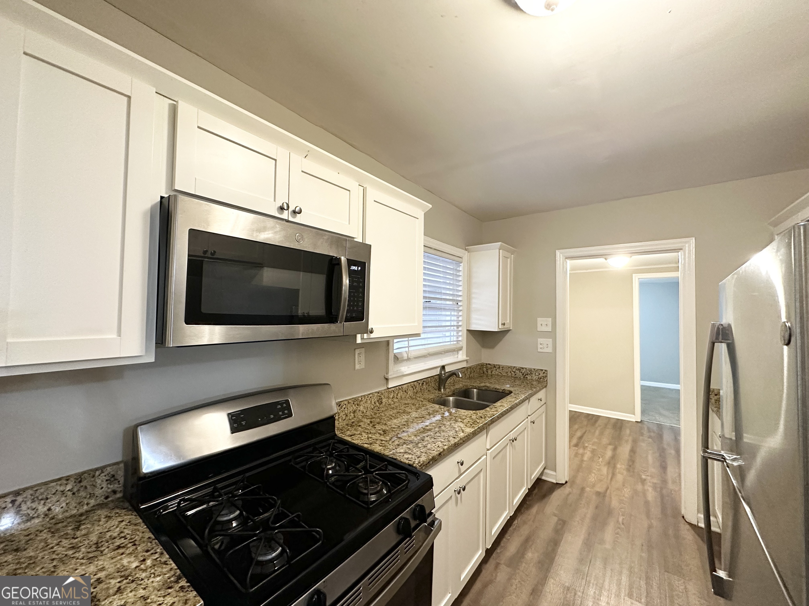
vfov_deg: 85.7
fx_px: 327
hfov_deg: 102.1
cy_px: 303
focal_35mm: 14
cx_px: 404
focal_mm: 2.22
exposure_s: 1/60
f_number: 2.2
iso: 500
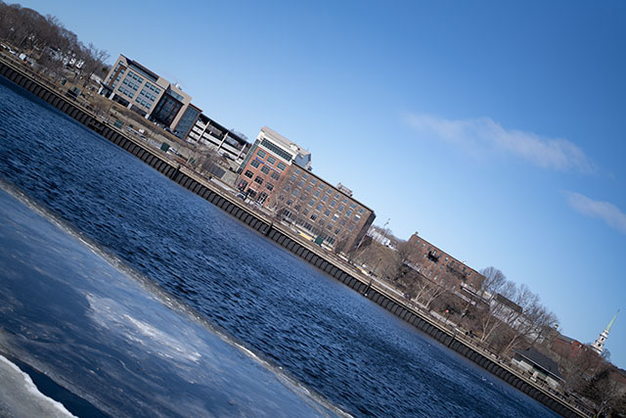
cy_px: 209
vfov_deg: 27.0
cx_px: 313
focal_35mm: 50
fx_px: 870
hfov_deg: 39.6
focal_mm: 50
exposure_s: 1/8000
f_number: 1.2
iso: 100
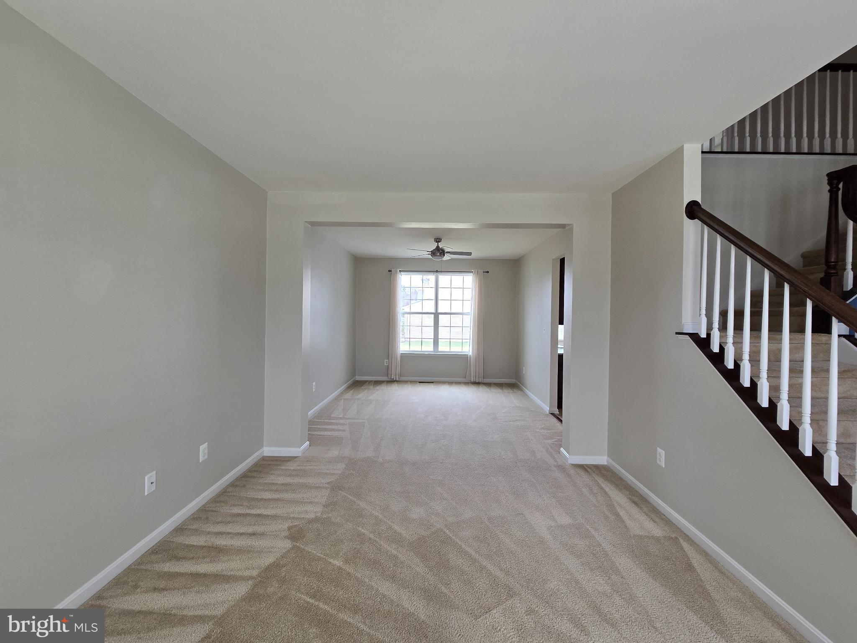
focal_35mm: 13
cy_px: 322
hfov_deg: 106.2
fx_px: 322
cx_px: 428
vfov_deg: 89.9
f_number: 2.2
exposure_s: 1/120
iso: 64
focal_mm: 2.2
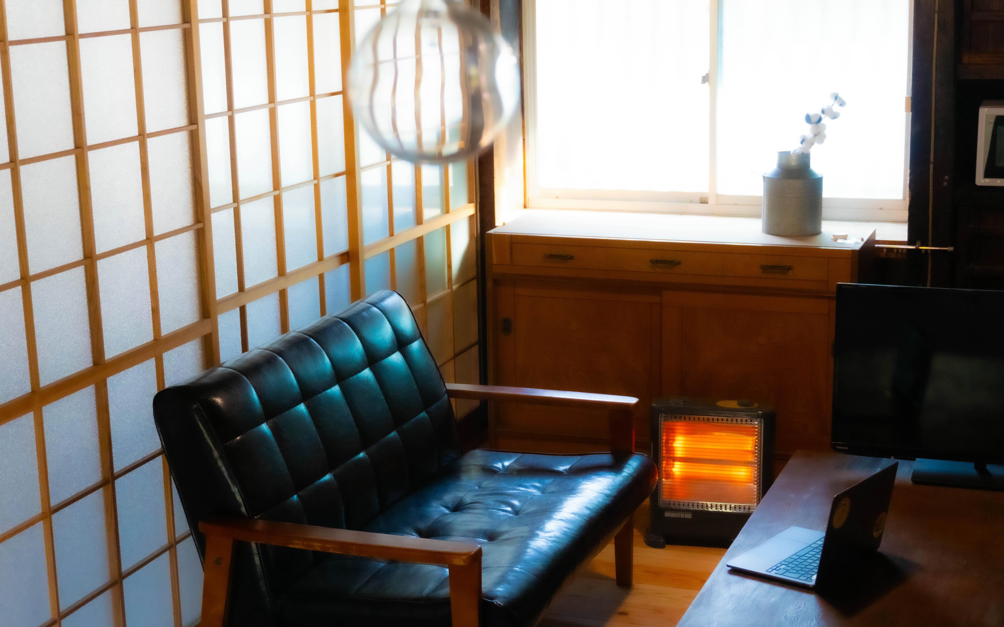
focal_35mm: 61
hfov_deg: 33.7
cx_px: 496
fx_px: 1656
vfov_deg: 21.5
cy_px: 336
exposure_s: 1/100
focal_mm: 39
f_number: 5.6
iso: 5000
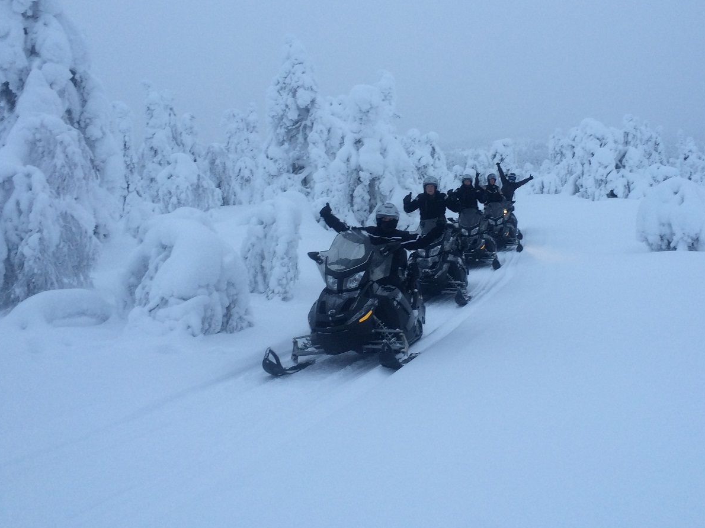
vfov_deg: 36.5
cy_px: 189
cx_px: 414
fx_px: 794
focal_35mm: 39
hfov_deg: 47.7
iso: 32
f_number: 2.2
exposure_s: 1/258
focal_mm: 4.15
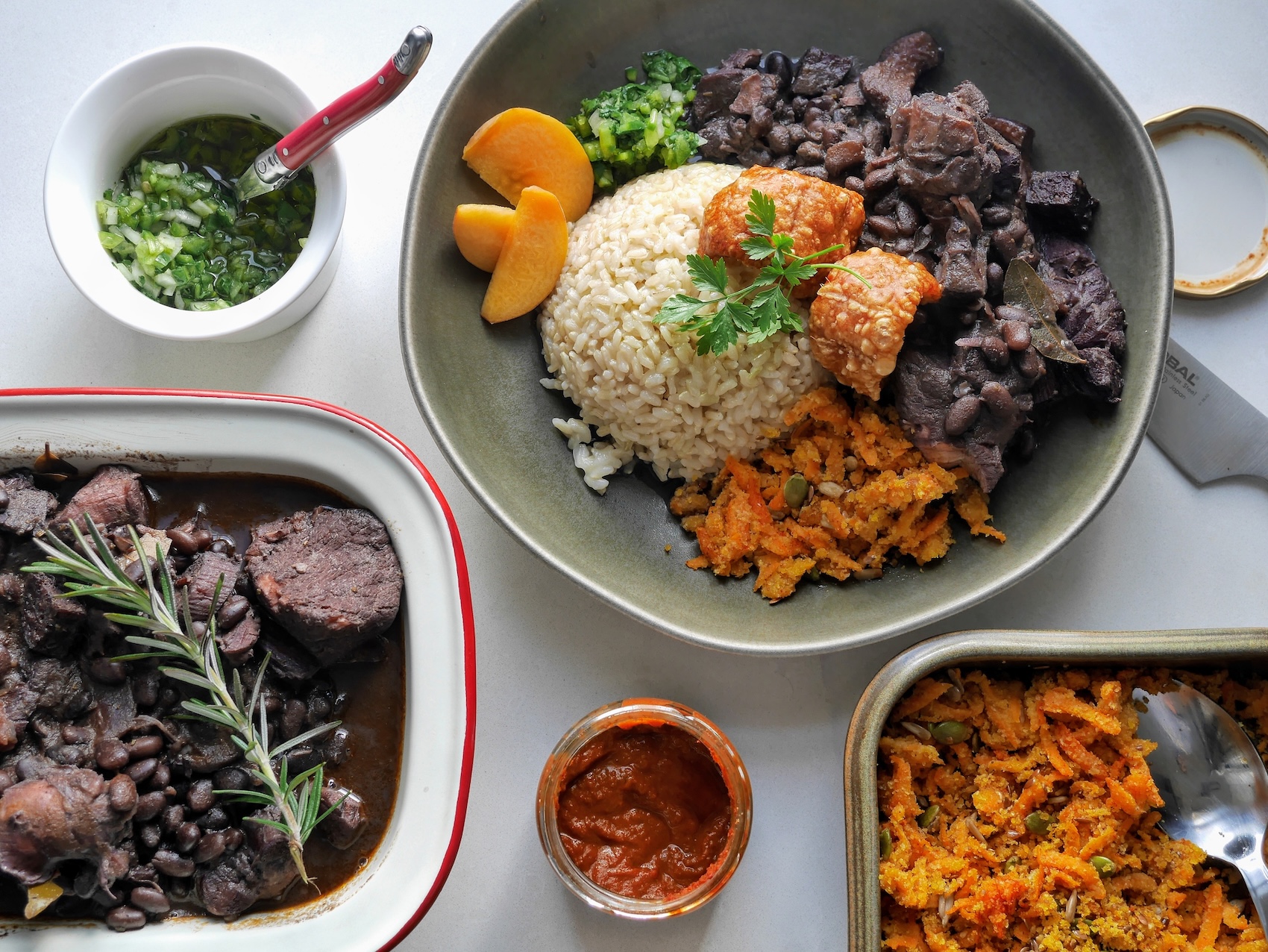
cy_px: 476
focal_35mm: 50
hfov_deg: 38.2
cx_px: 634
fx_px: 1832
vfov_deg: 29.1
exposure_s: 1/20
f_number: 5.6
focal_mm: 25
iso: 125
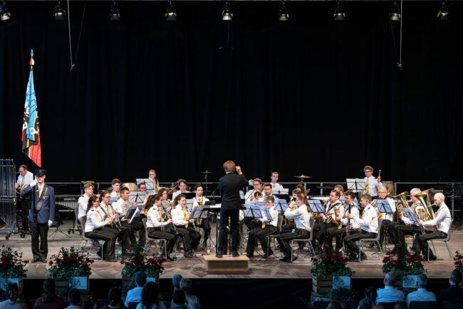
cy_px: 154
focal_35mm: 95
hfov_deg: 21.5
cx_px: 232
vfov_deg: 14.4
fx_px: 1221
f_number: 8
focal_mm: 95
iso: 4000
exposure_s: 1/125
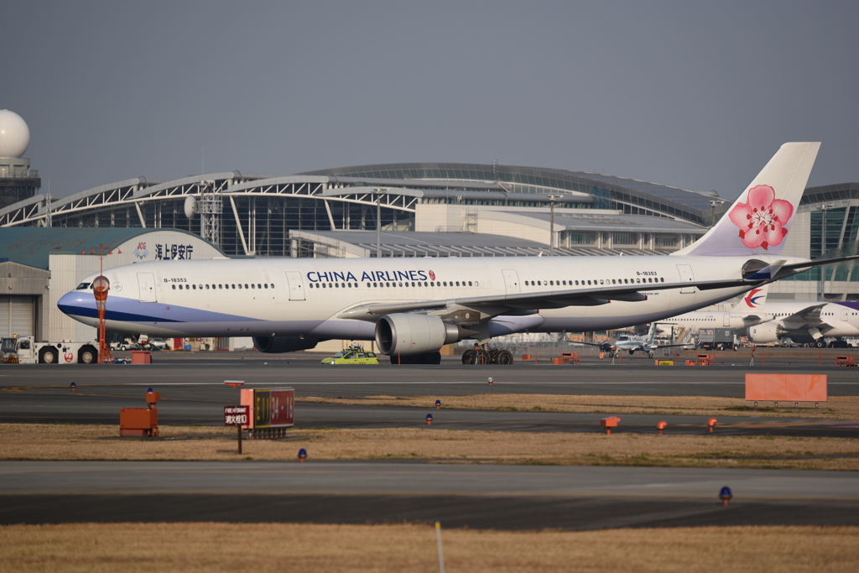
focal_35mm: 400
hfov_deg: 5.2
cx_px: 430
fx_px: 9545
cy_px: 286
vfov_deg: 3.4
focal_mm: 400
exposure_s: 1/1250
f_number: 6
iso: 200
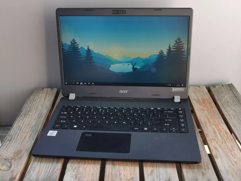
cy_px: 85
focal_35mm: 43
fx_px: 299
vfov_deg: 33.6
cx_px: 122
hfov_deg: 43.8
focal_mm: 5.56
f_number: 1.6
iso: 50
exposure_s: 1/212
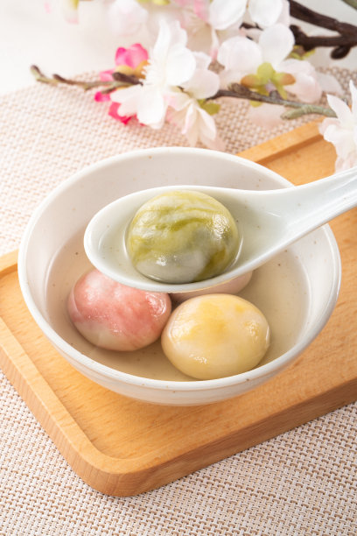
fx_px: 2365
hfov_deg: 8.6
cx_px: 178
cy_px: 268
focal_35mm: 159
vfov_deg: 12.9
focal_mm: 159
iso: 100
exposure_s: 1/125
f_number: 11
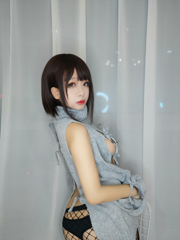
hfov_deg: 54.9
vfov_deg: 69.4
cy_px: 120
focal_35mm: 25
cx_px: 90
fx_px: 173
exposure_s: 1/50
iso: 64
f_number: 1.8
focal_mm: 4.36
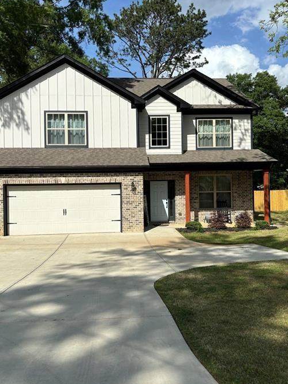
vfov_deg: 59.9
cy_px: 180
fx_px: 333
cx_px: 138
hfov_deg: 46.8
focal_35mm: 30
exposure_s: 1/5952
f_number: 1.6
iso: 50
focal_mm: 5.96
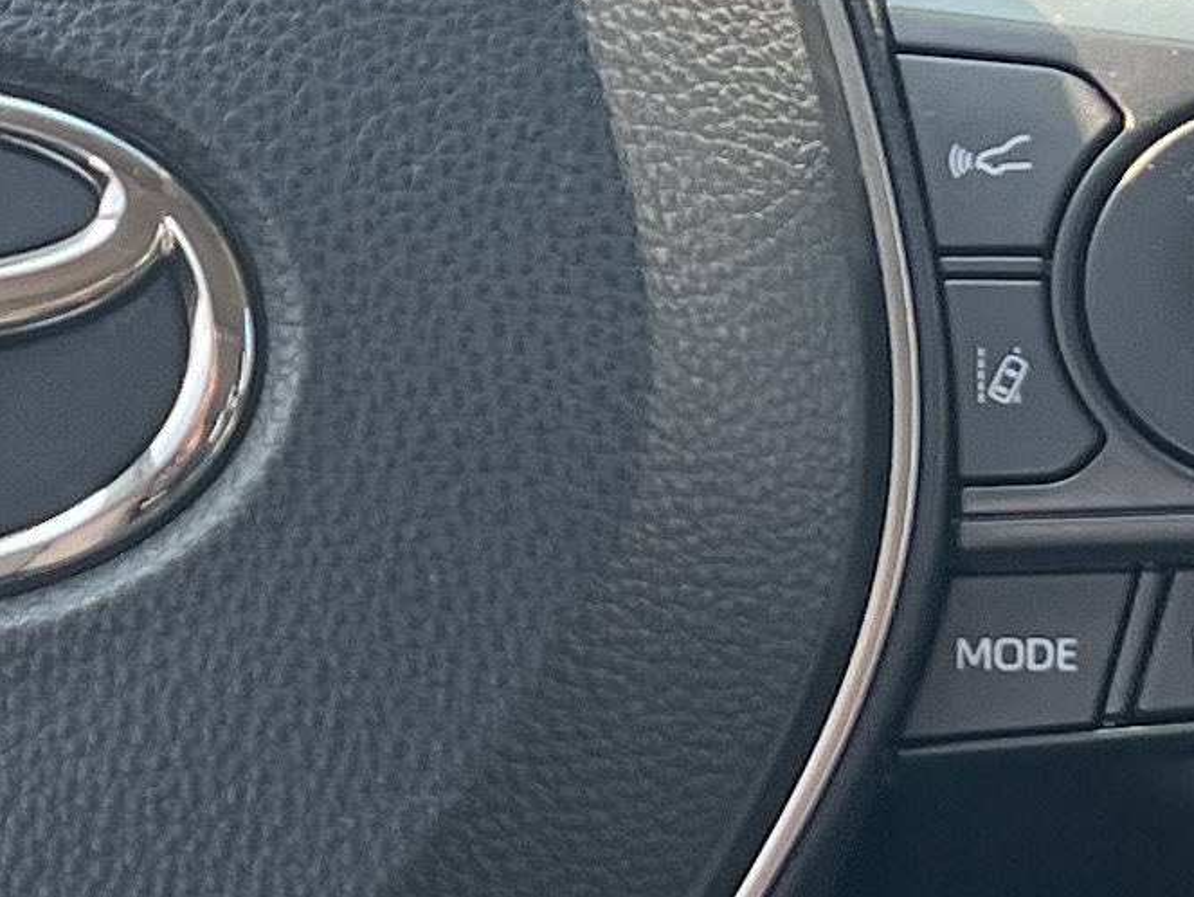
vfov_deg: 9.4
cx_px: -88
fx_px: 5453
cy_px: 164
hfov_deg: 12.3
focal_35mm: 158
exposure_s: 1/147
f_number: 1.5
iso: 64
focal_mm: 5.7
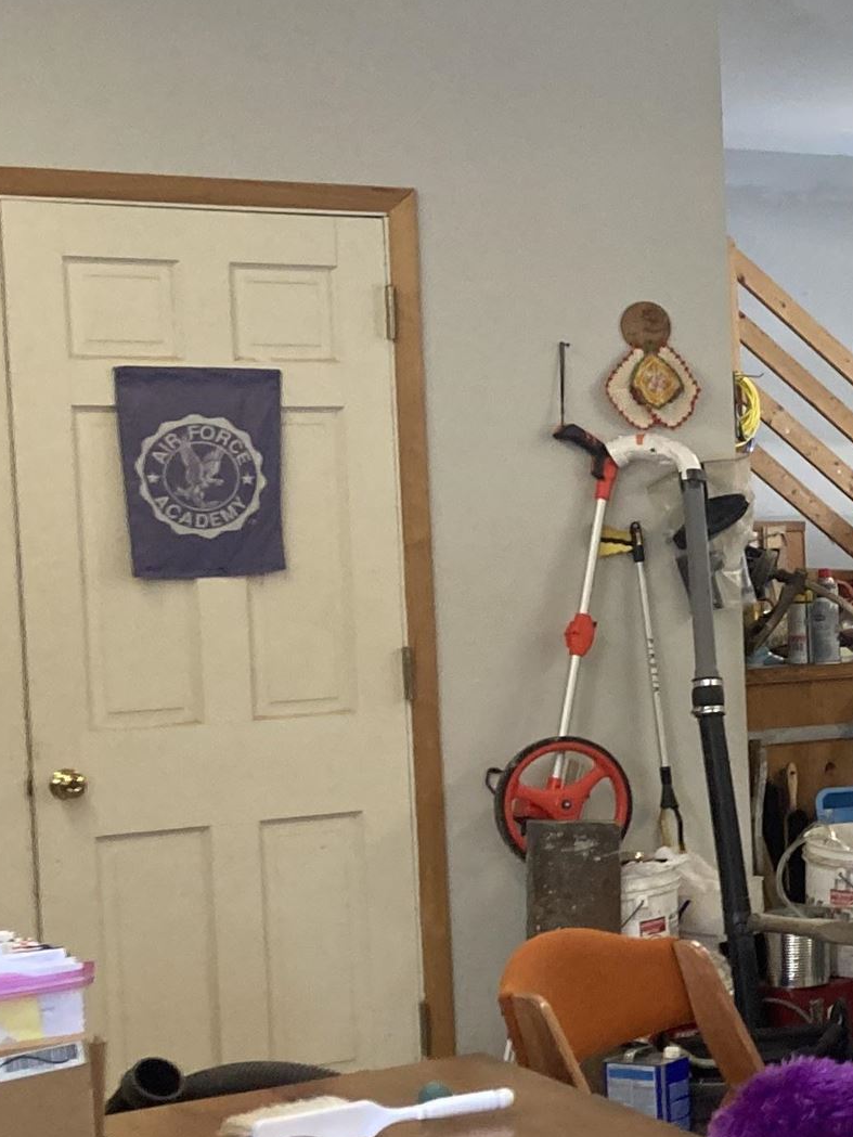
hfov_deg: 15.2
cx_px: 1598
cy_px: 646
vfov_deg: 23.8
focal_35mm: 82
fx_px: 2694
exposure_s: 1/60
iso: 100
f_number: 1.8
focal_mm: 3.99
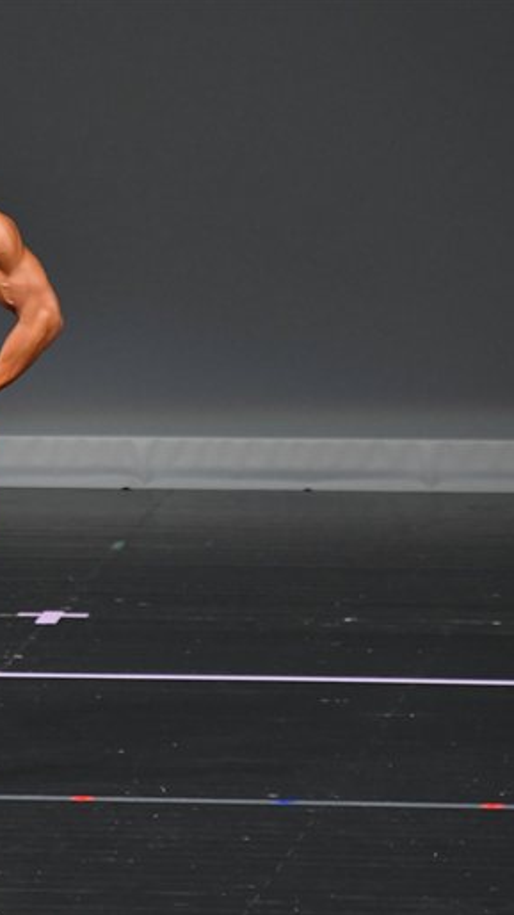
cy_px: 458
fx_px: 13210
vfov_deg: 4.0
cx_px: -104
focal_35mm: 545
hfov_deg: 2.2
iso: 4000
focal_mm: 230
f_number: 5.6
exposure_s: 1/400
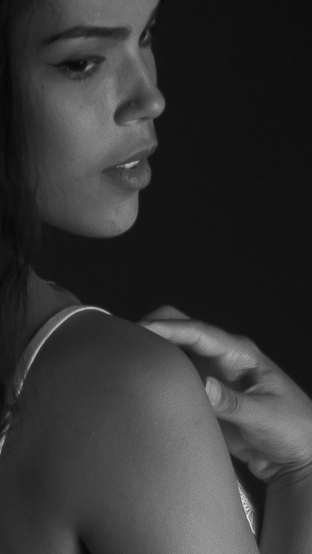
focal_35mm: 291
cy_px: 857
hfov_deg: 4.2
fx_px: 4277
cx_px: 67
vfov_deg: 7.3
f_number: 8
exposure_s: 1/125
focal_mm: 35
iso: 100
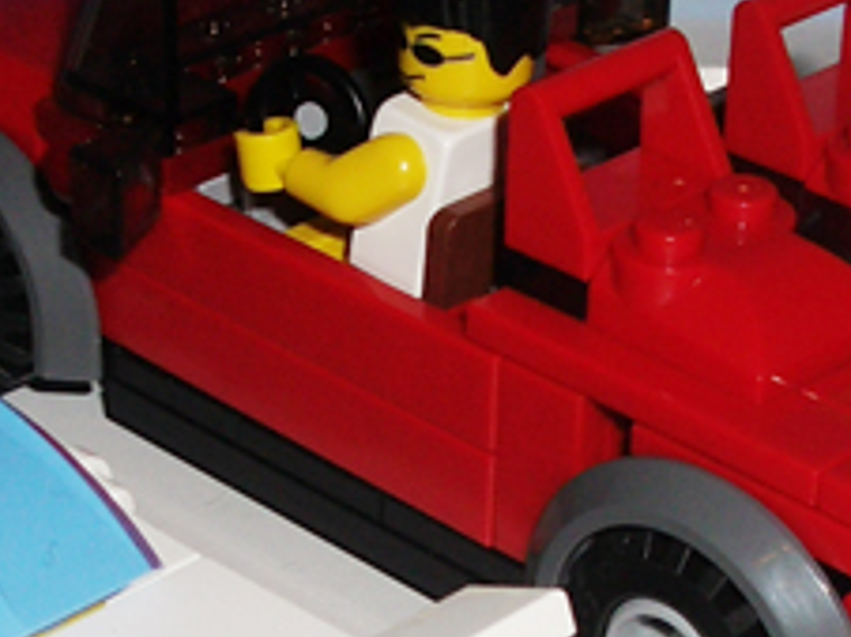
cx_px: 358
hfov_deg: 15.9
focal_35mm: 124
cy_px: 494
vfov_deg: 11.9
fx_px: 3045
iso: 80
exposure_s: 1/60
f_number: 4.3
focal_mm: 5.8
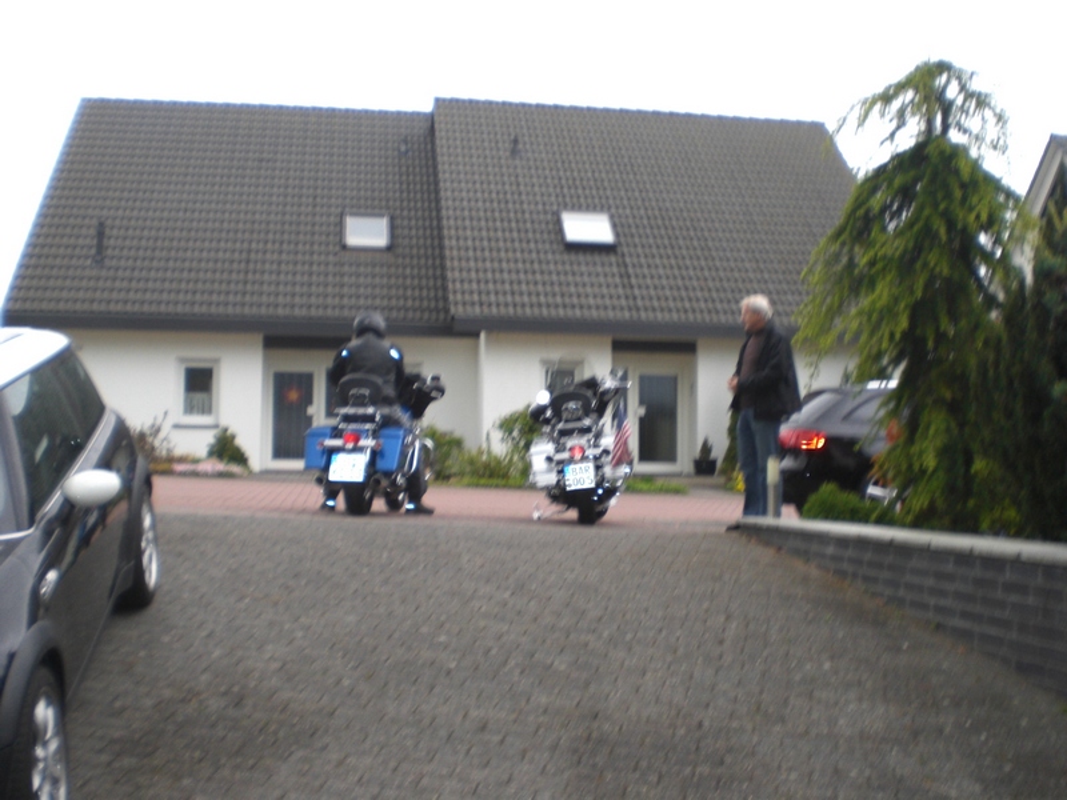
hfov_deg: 49.0
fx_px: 1171
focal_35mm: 38
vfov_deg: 37.7
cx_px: 534
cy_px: 400
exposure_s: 1/125
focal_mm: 6.3
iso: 100
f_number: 3.1
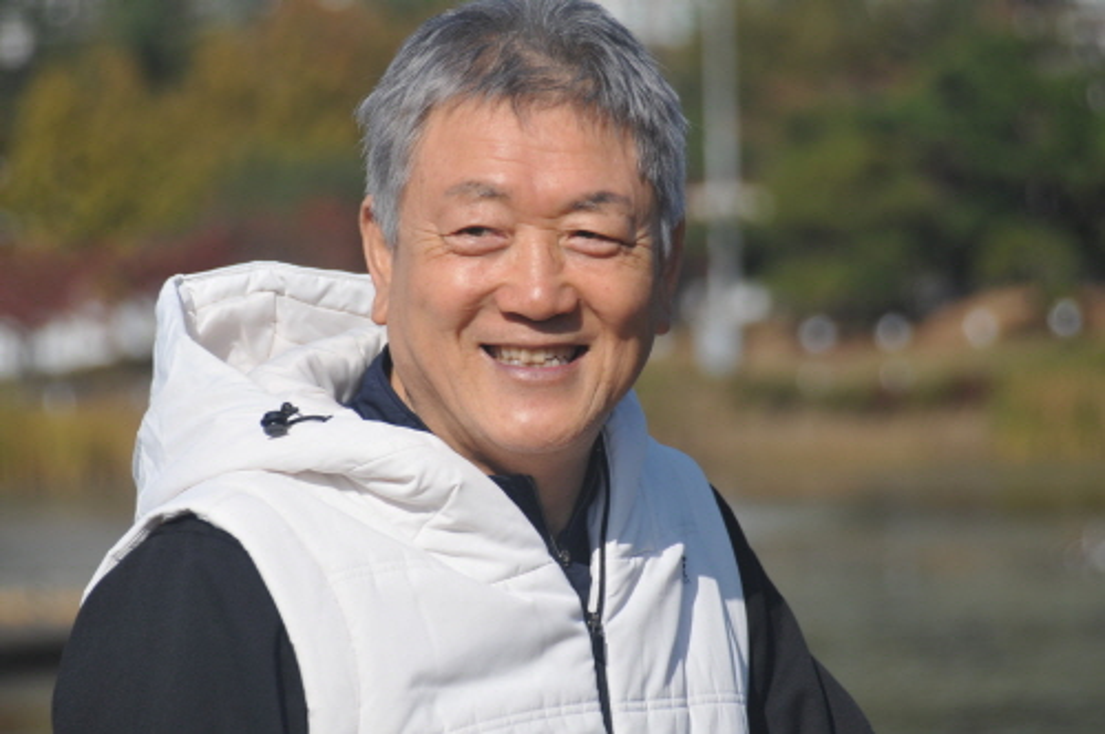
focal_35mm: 255
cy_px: 367
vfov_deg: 5.4
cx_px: 552
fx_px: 7817
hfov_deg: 8.1
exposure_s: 1/1000
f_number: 5.6
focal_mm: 170
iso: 200
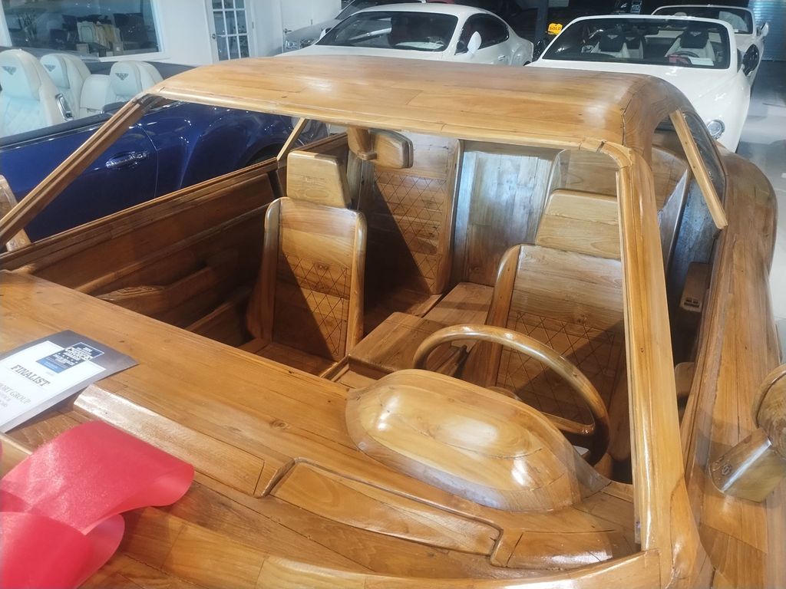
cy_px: 294
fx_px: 568
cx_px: 393
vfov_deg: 54.9
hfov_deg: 69.4
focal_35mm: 25
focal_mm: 4.71
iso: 147
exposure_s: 1/40
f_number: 1.7
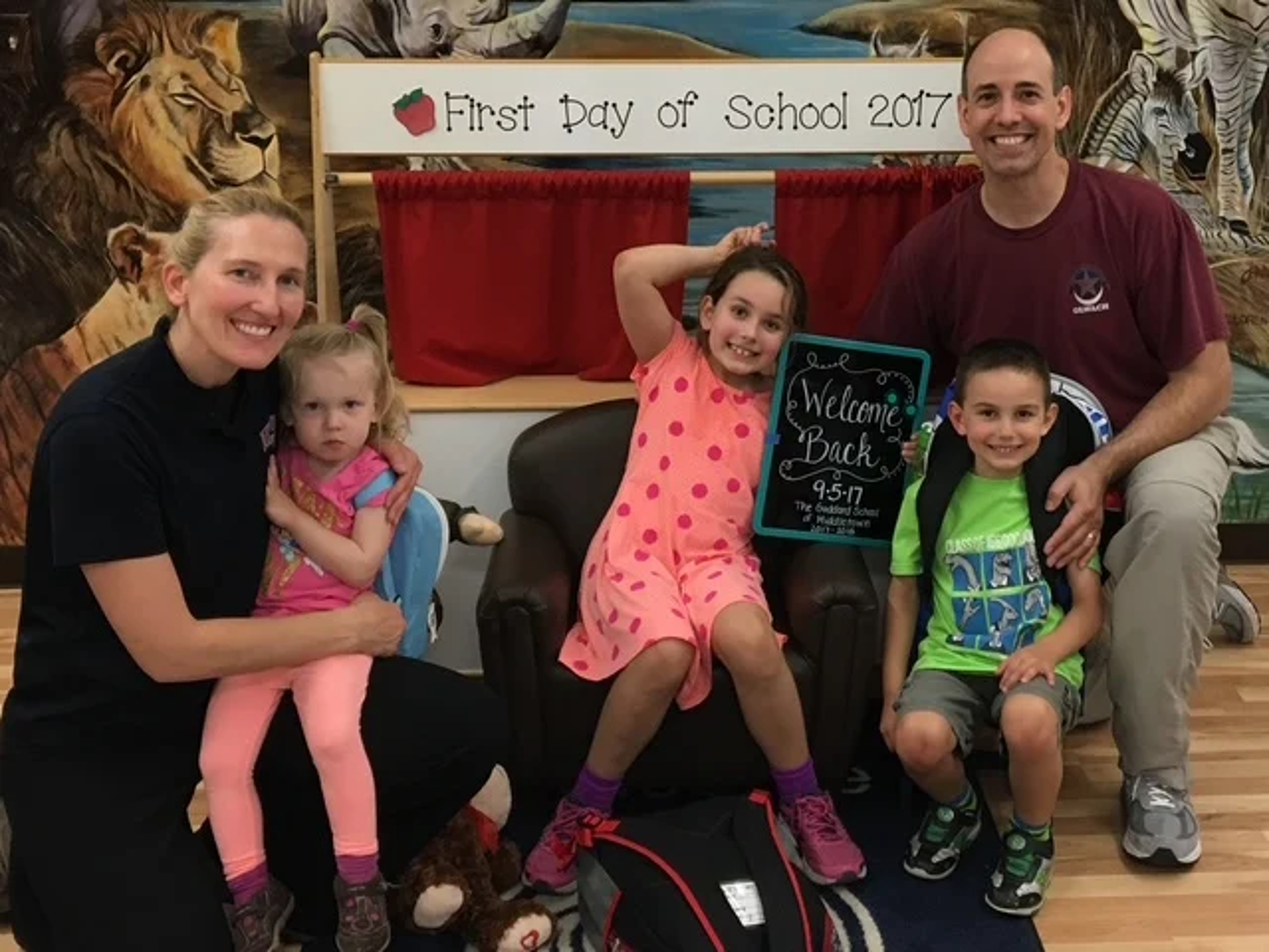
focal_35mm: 29
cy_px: 476
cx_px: 634
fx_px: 1063
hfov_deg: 61.7
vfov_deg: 48.2
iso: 80
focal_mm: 4.15
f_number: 2.2
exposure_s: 1/30
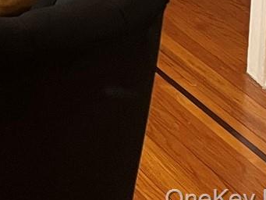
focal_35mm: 156
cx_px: -475
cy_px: -383
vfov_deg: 8.2
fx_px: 1199
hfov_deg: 10.1
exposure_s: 1/60
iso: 160
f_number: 1.6
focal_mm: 5.1
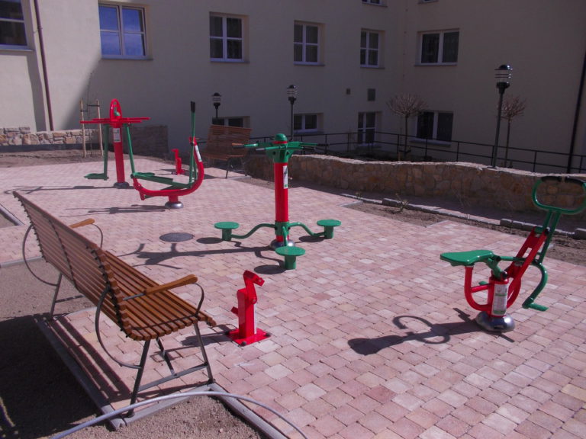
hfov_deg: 61.7
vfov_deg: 48.2
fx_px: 491
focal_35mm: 29
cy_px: 220
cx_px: 293
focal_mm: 4.1
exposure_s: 1/1000
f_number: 3.3
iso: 80
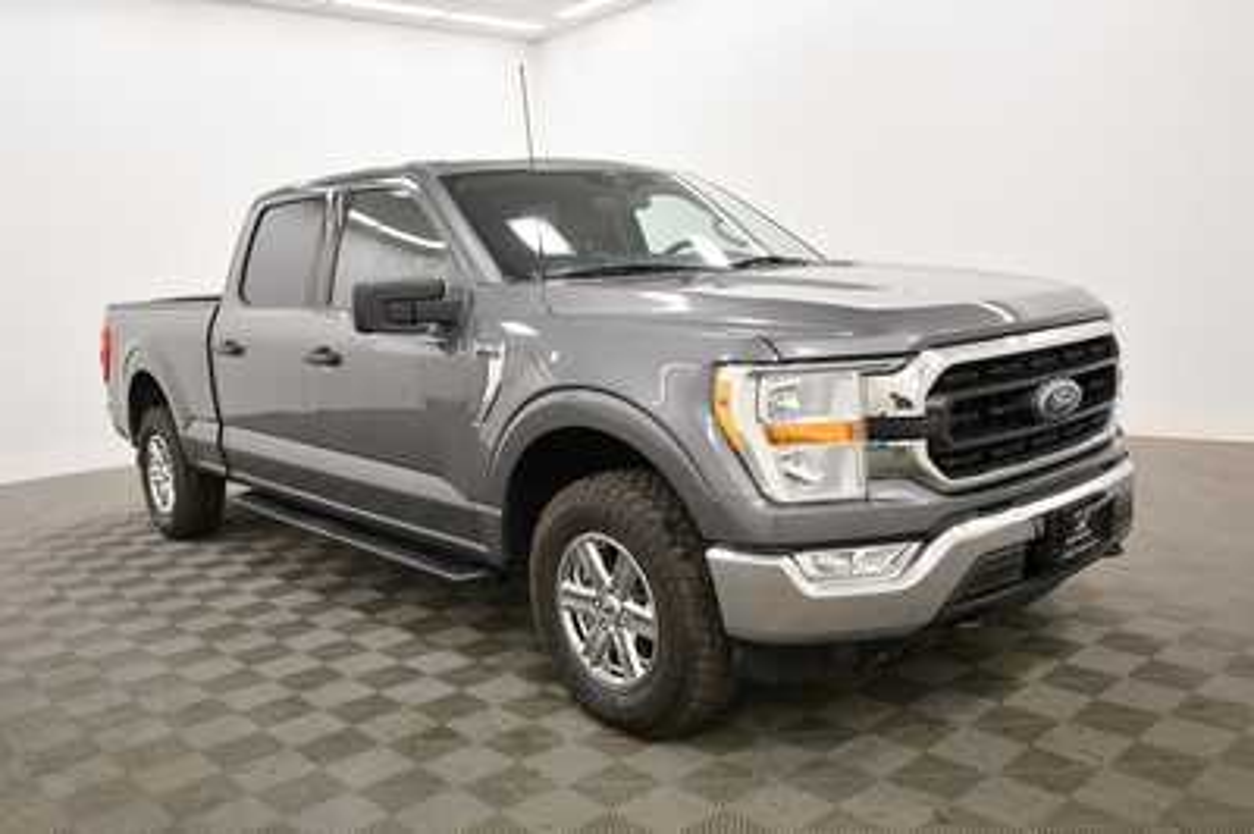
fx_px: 1044
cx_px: 627
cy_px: 417
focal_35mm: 30
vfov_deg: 43.5
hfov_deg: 62.0
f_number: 5.6
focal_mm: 20
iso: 1000
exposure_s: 1/125
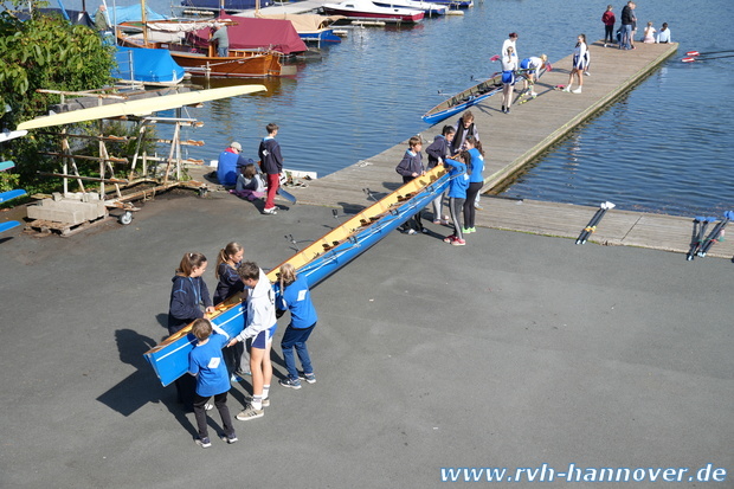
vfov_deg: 25.7
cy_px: 244
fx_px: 1070
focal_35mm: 52
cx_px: 367
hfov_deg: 37.9
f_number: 5
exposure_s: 1/400
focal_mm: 35
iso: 100
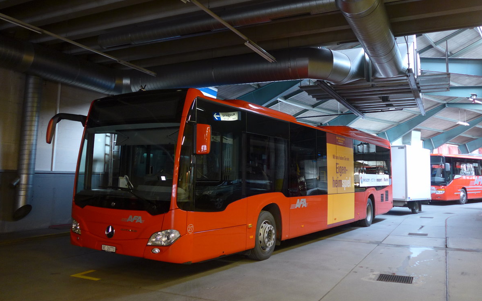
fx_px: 407
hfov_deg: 61.2
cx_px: 241
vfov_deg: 40.5
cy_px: 123
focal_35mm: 31
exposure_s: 1/15
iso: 400
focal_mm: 6
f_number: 2
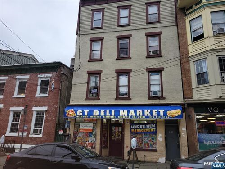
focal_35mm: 26
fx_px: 169
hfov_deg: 67.3
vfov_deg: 53.1
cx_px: 112
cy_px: 84
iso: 40
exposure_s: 1/421
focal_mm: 5.4
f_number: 1.8
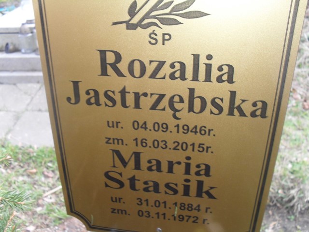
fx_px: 312
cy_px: 116
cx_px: 154
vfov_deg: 40.7
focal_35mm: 35
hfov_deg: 52.6
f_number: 3.2
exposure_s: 1/90
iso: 100
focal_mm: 6.3
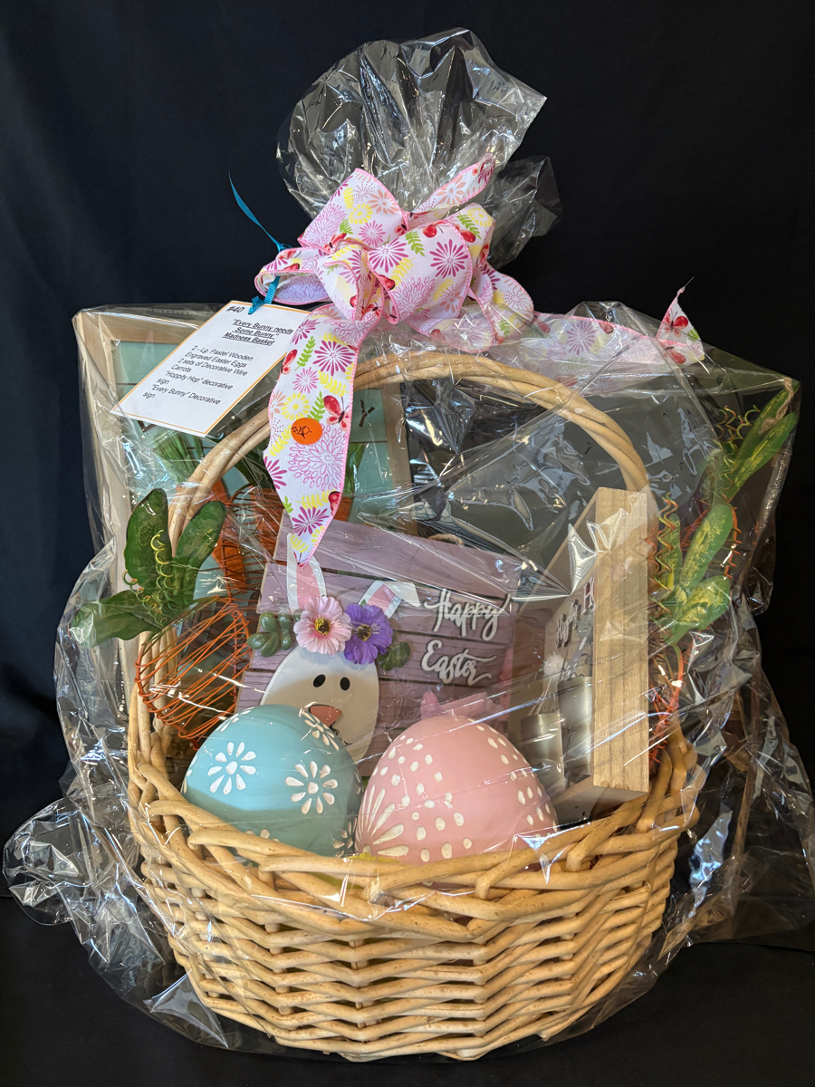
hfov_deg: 53.1
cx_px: 408
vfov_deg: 67.3
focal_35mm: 26
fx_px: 816
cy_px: 544
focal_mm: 5.96
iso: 400
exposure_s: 1/40
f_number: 1.6
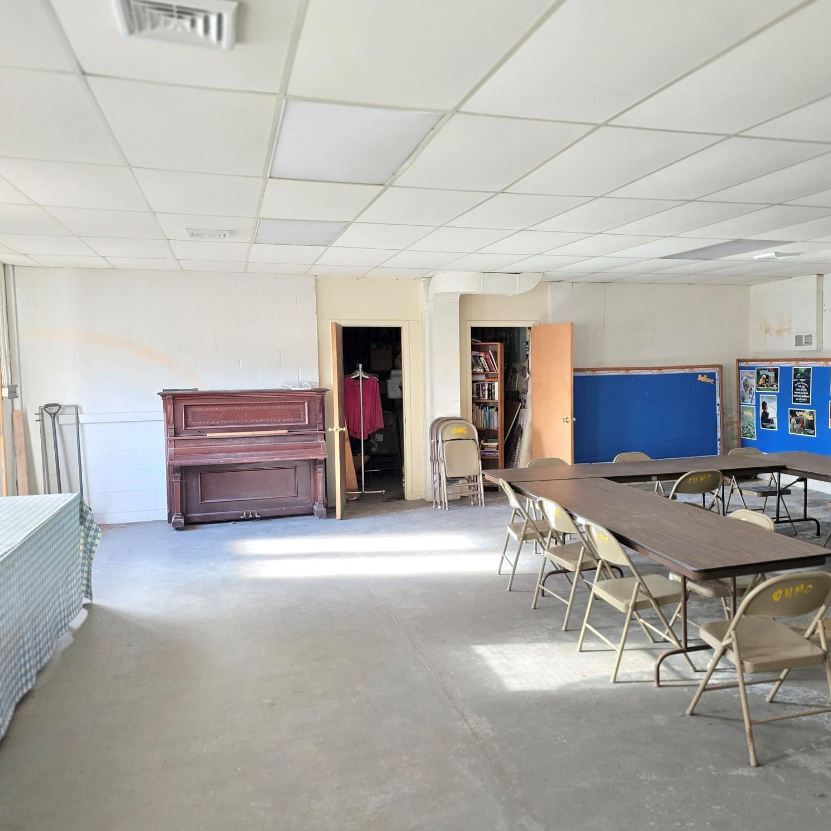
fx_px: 760
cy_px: 422
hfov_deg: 57.0
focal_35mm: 28
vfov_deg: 57.3
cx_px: 487
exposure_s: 1/120
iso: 800
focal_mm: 6.3
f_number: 1.7
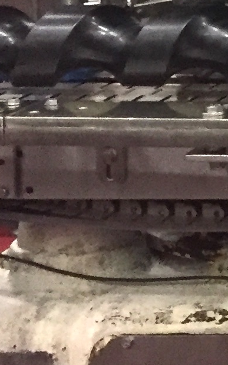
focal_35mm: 162
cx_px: 880
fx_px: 1610
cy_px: -58
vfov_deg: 12.6
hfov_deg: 6.6
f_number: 2.2
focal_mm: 4.15
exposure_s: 1/30
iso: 160
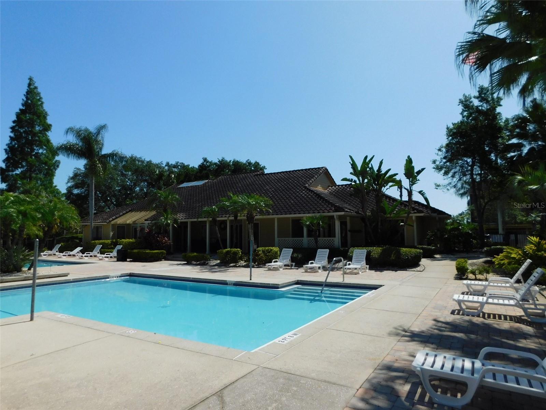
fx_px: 363
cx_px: 273
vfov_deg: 58.9
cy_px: 205
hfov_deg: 73.9
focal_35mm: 23
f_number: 6
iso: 125
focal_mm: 4
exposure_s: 1/800
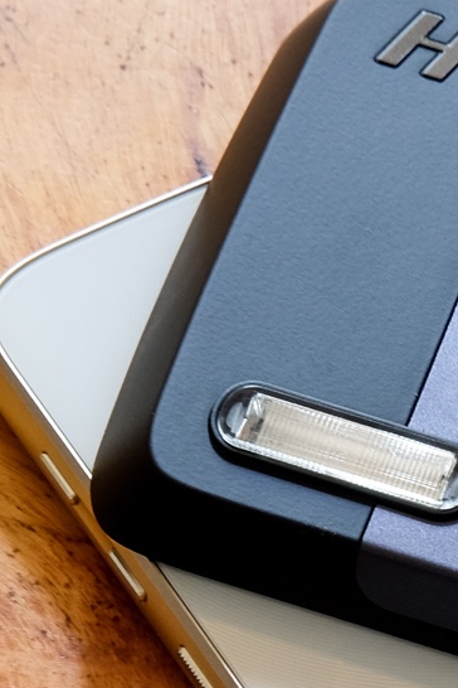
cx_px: 874
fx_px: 3778
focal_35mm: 198
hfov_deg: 6.7
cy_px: 785
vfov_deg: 10.3
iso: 250
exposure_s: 2
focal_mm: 35
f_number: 13
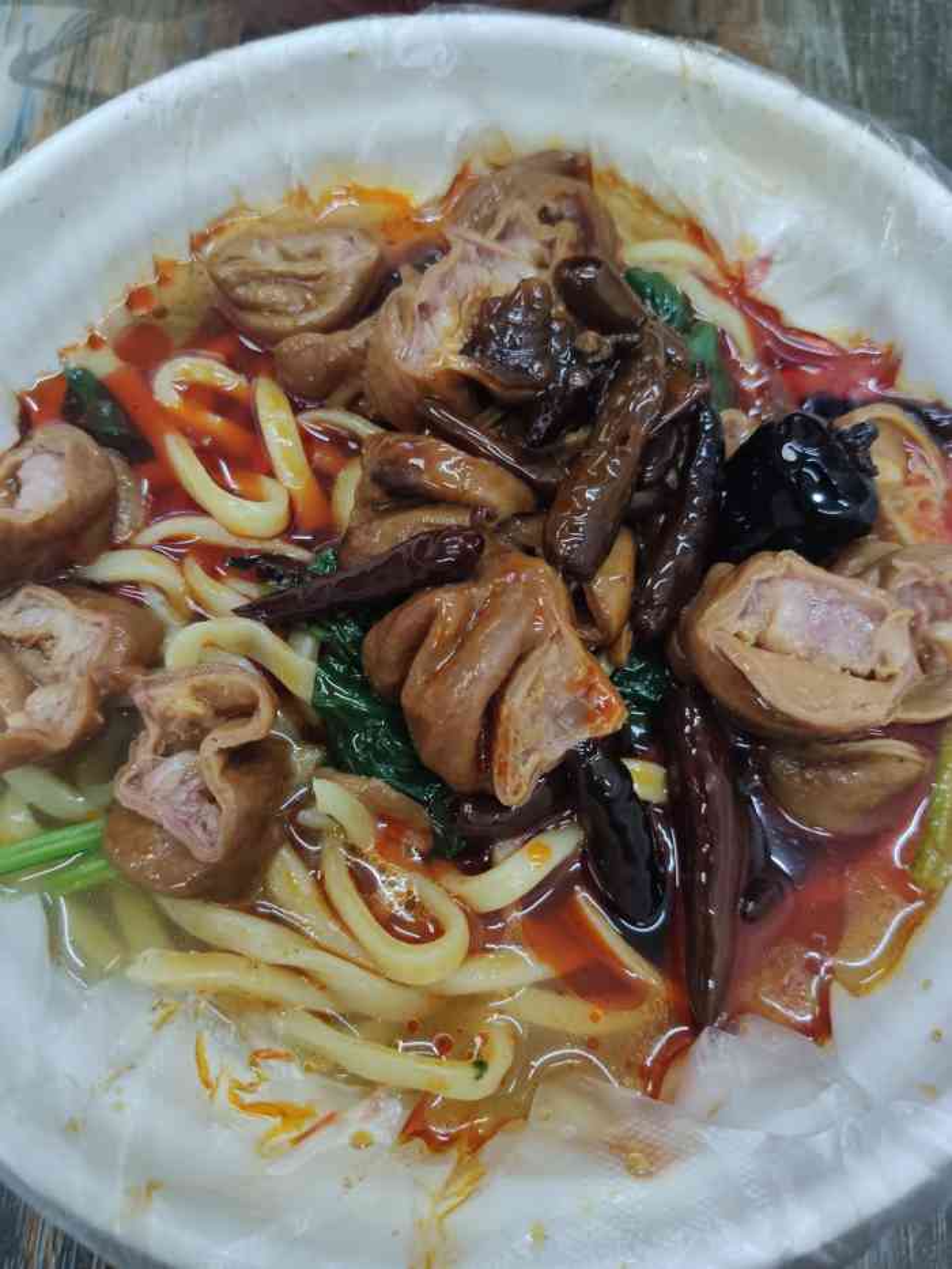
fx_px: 990
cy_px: 634
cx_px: 476
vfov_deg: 65.3
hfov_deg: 51.4
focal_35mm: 27
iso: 811
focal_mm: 4.75
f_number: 1.75
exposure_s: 1/50
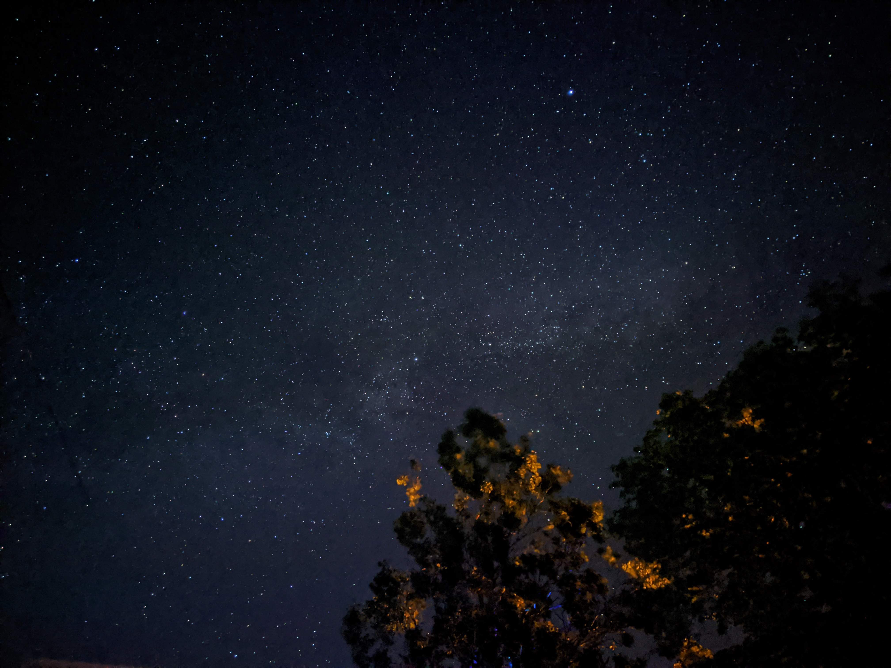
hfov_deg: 65.3
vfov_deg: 51.4
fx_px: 695
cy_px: 334
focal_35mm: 27
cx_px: 446
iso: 873
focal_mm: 4.44
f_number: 1.8
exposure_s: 12
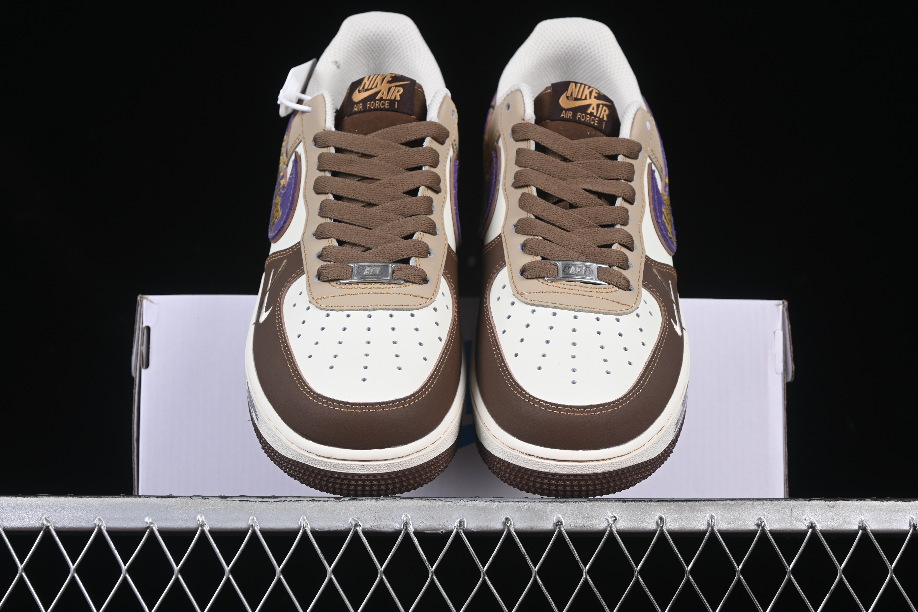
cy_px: 306
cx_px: 459
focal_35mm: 75
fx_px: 1912
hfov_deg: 27.0
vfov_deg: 18.2
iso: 160
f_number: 7.1
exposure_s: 1/80
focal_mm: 50
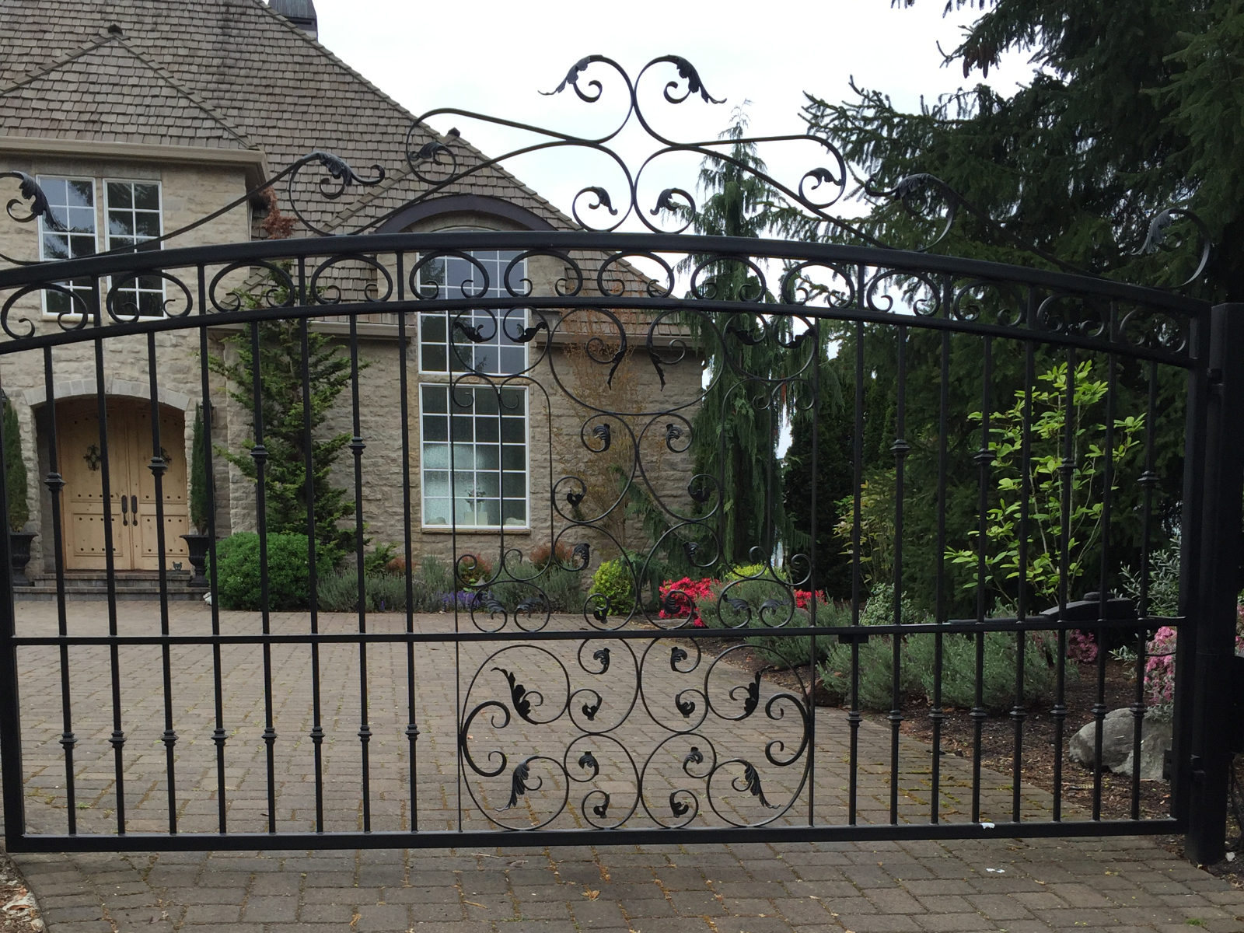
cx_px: 622
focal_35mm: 29
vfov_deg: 48.2
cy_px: 466
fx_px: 1042
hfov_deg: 61.7
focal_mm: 4.2
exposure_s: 1/356
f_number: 2.2
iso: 32
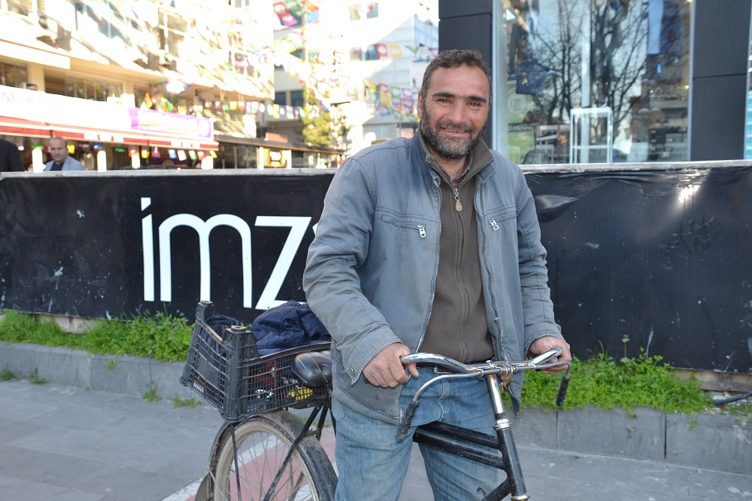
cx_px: 376
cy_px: 250
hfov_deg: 57.2
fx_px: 689
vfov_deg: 40.0
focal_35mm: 33
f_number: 4
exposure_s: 1/125
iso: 280
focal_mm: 22
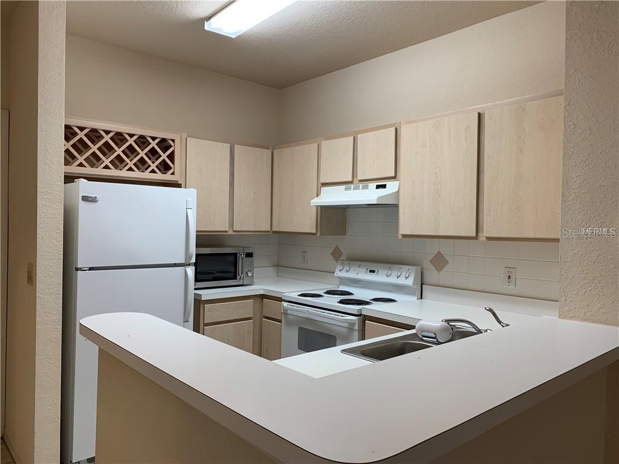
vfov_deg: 53.1
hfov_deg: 67.3
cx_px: 310
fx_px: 465
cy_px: 232
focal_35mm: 26
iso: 80
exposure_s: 1/60
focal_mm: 4.25
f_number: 1.8
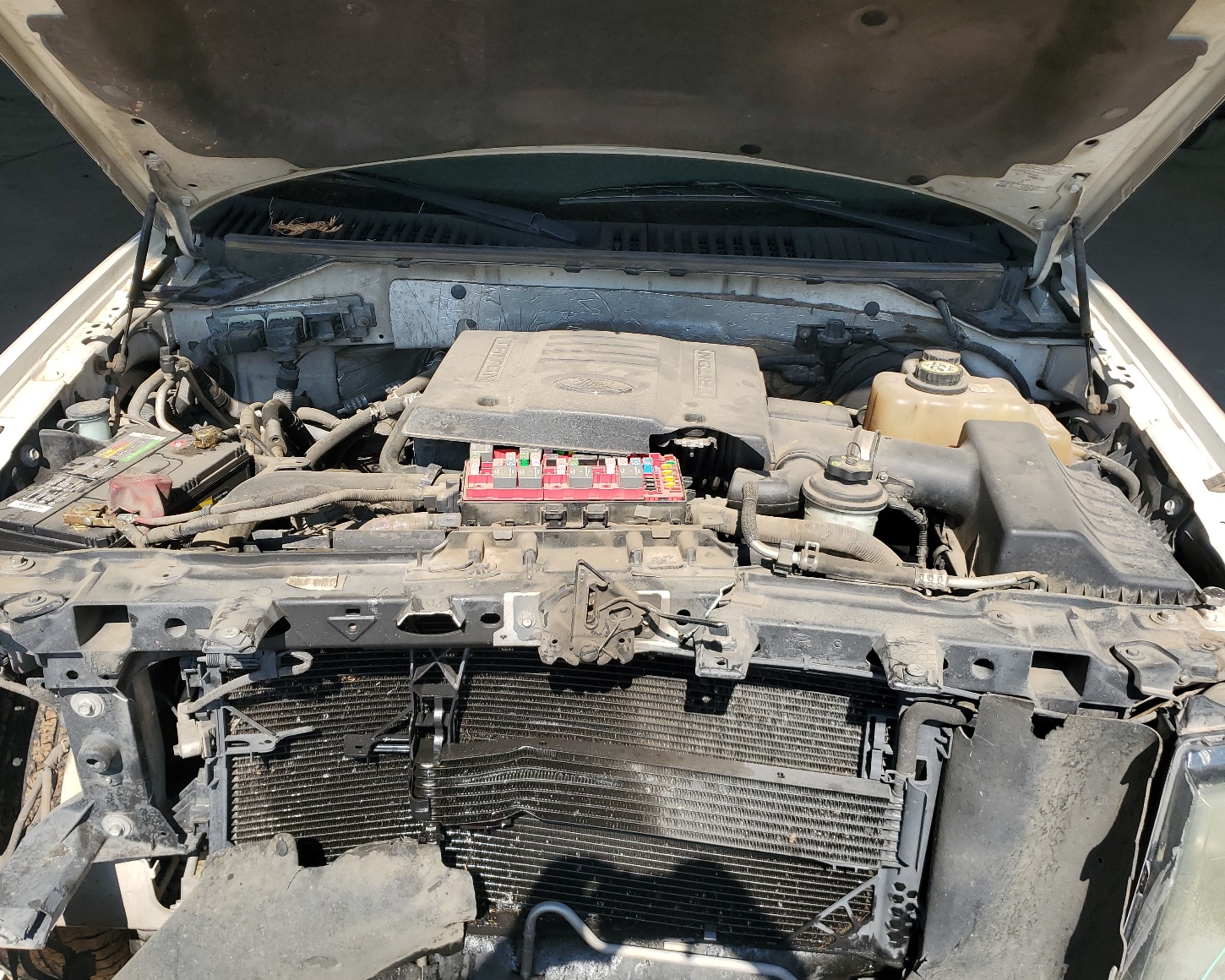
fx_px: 1015
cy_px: 506
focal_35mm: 28
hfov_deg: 62.2
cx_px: 584
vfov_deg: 51.5
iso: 50
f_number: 1.5
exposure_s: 1/2000
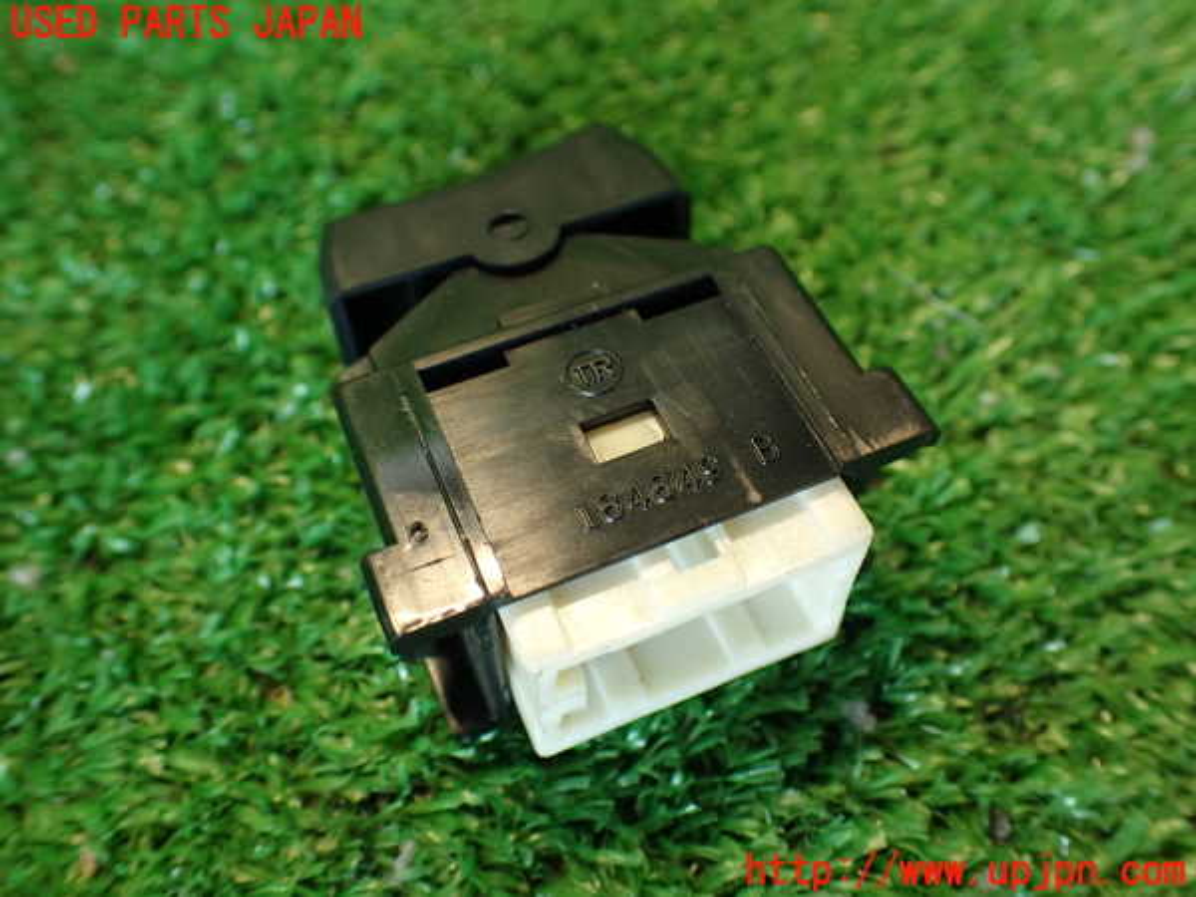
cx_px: 598
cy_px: 448
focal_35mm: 32
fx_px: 1106
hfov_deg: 56.8
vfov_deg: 44.2
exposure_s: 1/30
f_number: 2.4
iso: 200
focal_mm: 5.79
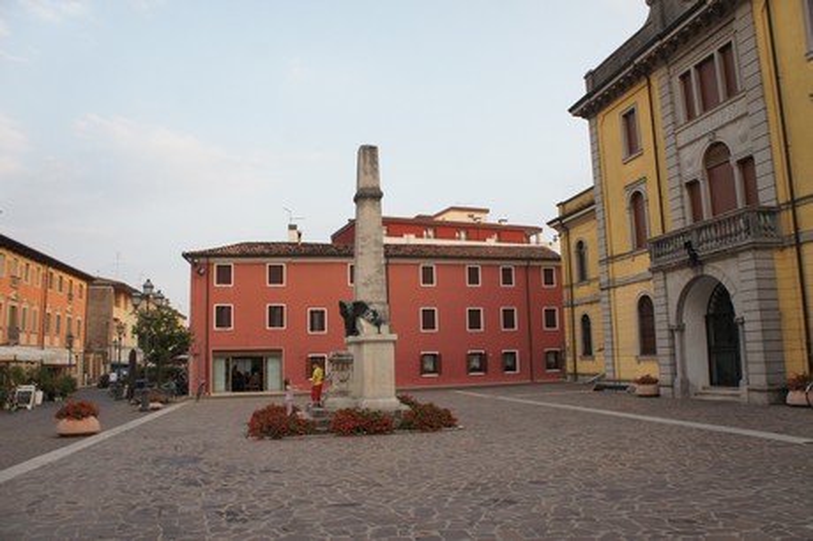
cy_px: 270
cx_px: 406
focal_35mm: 27
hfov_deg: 67.4
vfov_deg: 47.9
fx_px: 609
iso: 500
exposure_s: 1/250
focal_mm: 18
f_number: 5.6
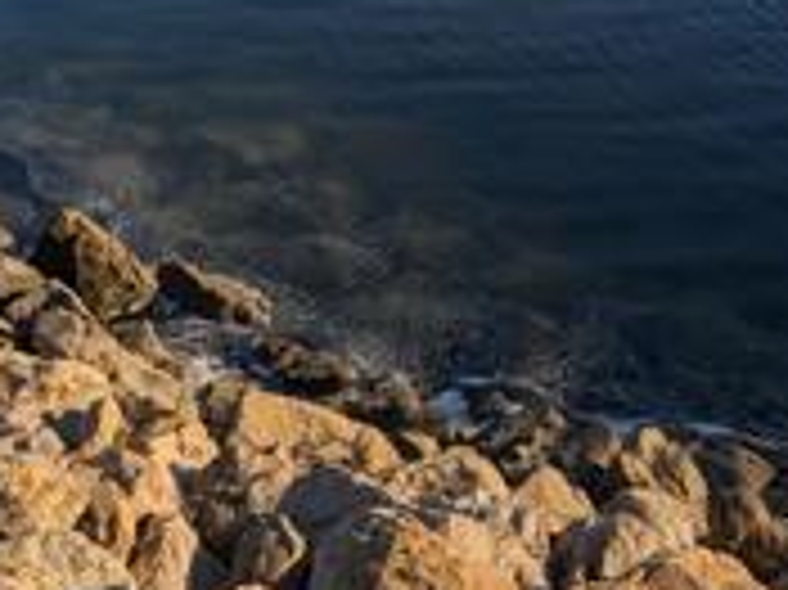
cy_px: -396
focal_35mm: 88
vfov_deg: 15.0
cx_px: 495
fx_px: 2002
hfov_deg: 22.2
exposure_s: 1/6098
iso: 22
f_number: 1.68
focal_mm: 6.9
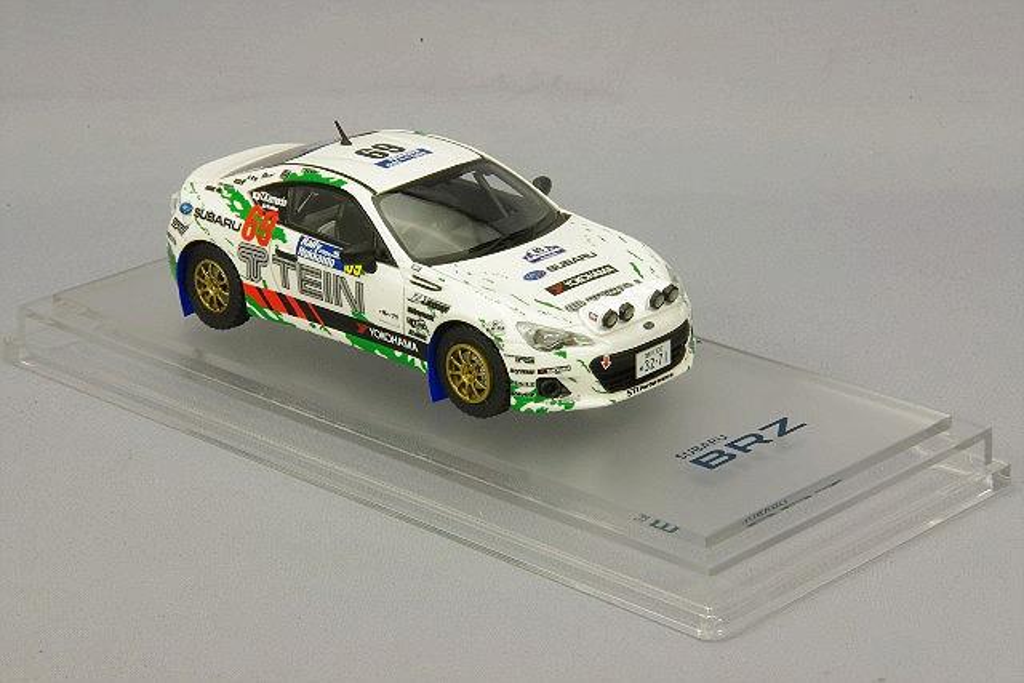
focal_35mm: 112
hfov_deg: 18.3
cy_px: 342
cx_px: 512
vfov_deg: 12.2
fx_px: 3186
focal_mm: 75
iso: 400
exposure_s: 1/1.67
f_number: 32
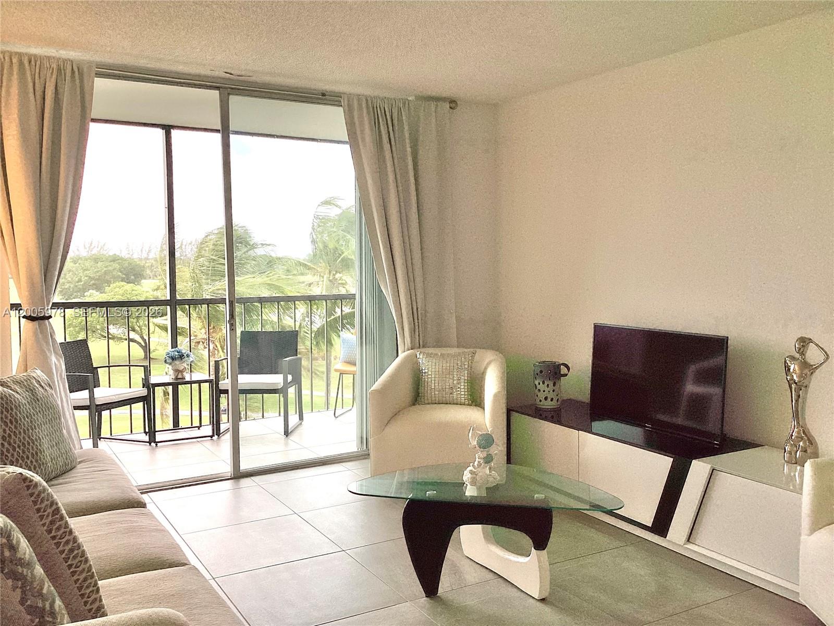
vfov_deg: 45.4
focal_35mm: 31
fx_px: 747
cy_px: 313
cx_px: 417
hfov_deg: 58.4
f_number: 2.4
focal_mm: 3.3
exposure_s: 1/491
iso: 25
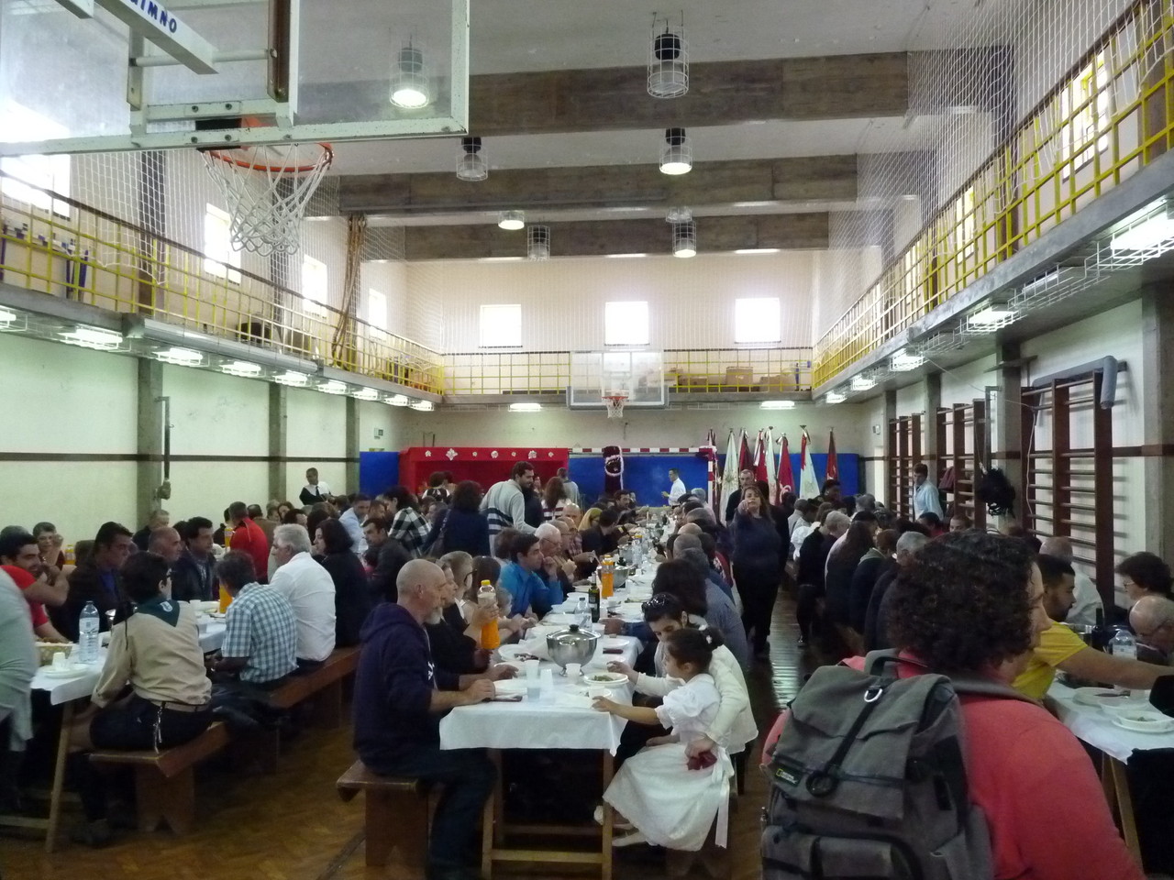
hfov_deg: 65.3
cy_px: 440
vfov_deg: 51.4
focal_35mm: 27
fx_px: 916
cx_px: 587
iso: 800
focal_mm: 4.8
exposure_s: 1/50
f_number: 2.8
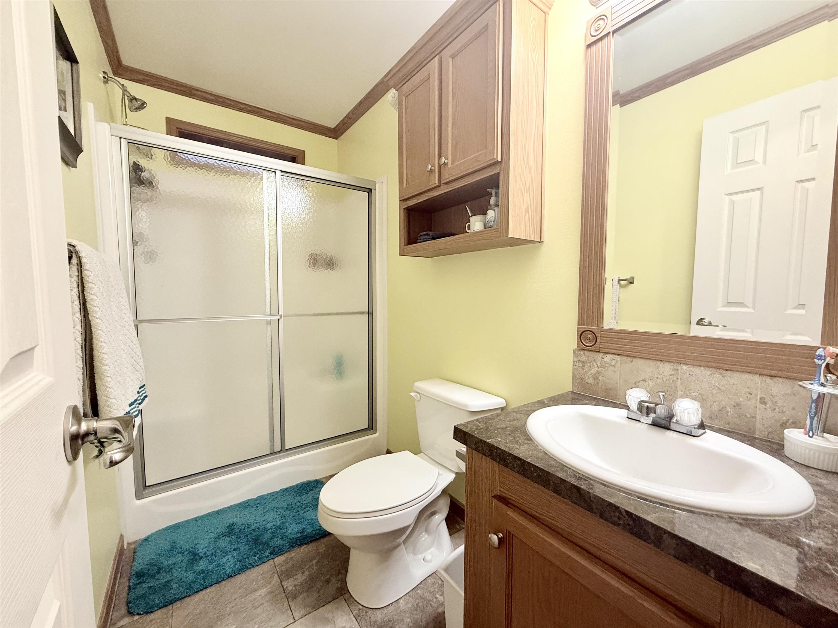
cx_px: 419
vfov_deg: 85.7
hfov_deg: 102.1
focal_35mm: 14
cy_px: 314
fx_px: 339
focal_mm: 2.22
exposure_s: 1/60
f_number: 2.2
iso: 250
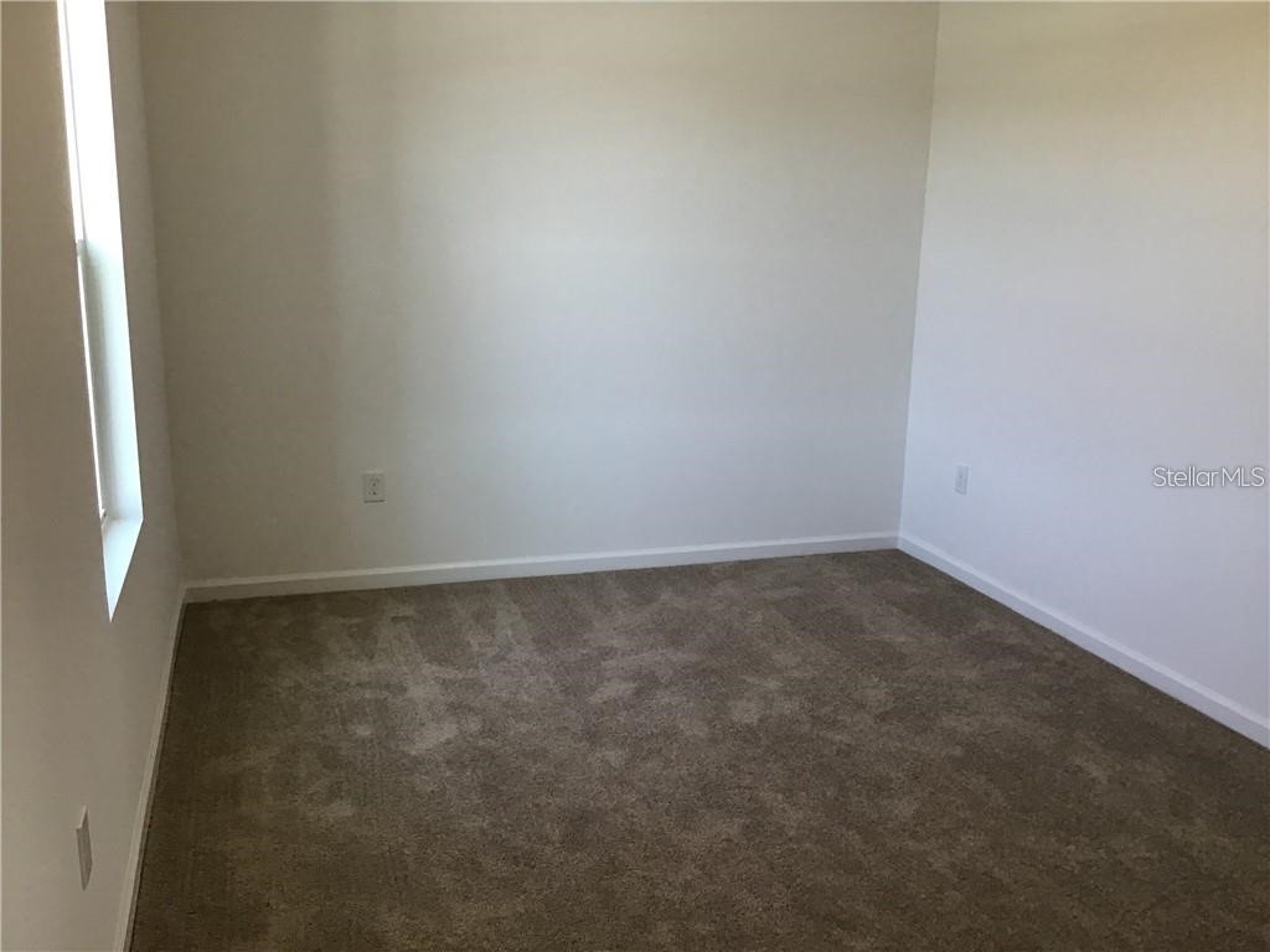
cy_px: 476
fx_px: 1137
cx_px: 635
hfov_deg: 58.4
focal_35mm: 31
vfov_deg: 45.4
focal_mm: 3.3
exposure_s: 1/30
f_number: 2.4
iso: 32
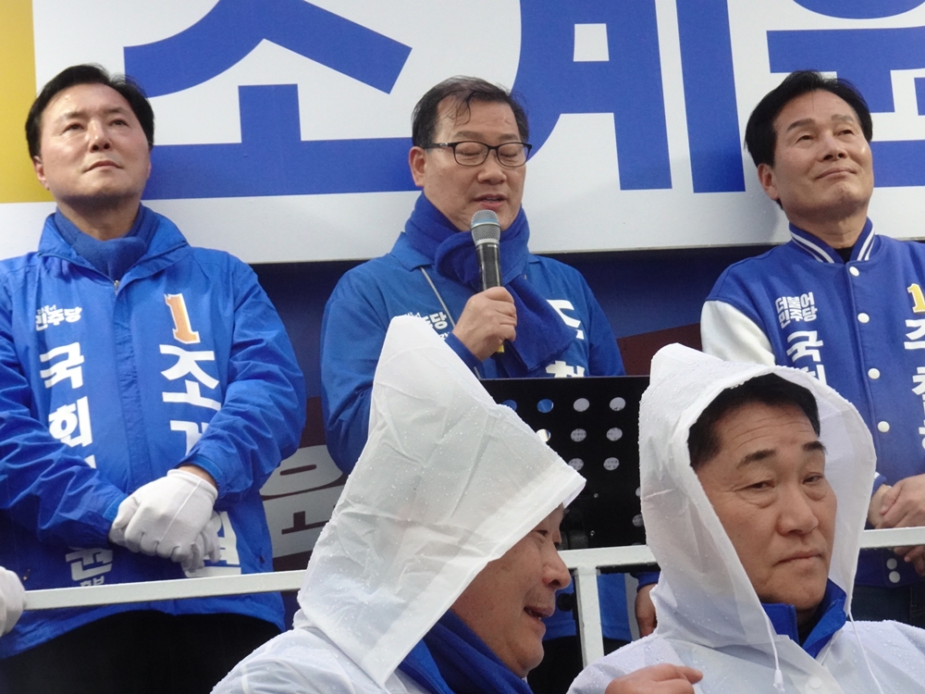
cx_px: 462
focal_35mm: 93
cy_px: 347
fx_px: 2485
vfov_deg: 15.9
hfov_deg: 21.1
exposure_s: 1/50
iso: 800
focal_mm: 14.73
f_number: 5
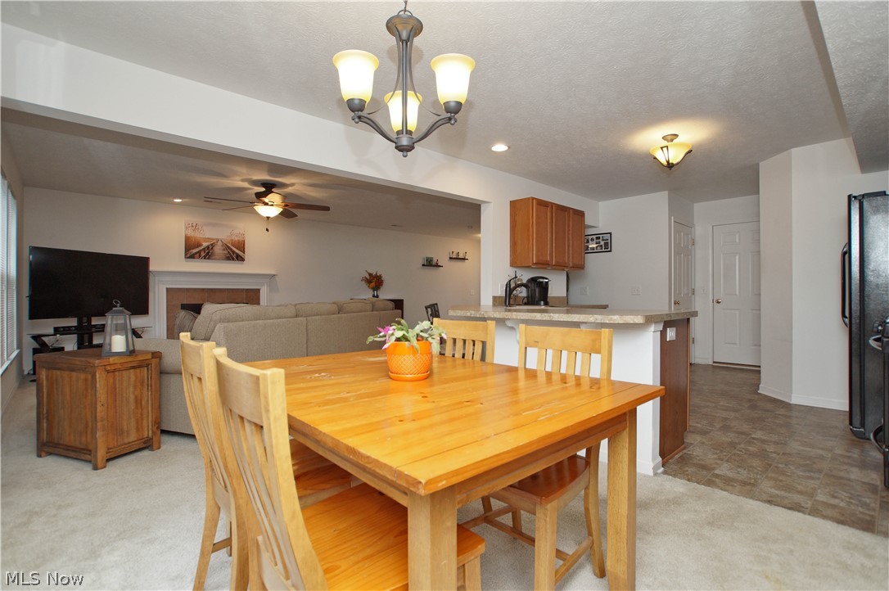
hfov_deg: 95.0
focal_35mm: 16
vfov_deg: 72.0
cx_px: 444
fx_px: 407
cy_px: 296
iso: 250
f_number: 4.5
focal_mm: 11
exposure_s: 1/40
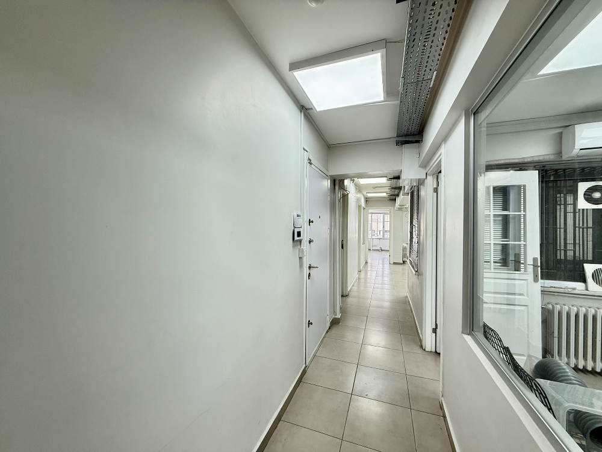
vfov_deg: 85.7
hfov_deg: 102.1
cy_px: 226
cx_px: 301
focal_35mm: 14
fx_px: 243
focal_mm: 2.22
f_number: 2.2
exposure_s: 1/99
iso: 100
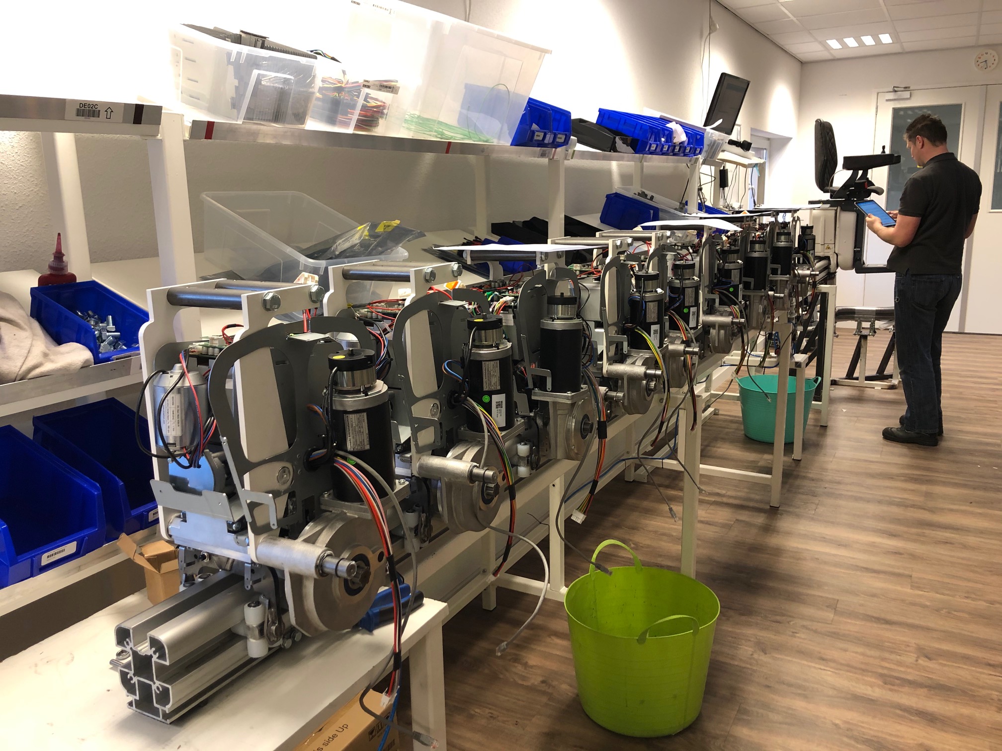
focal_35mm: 28
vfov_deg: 49.7
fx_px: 810
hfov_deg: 63.4
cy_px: 376
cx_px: 501
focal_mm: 3.99
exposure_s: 1/17
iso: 40
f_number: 1.8
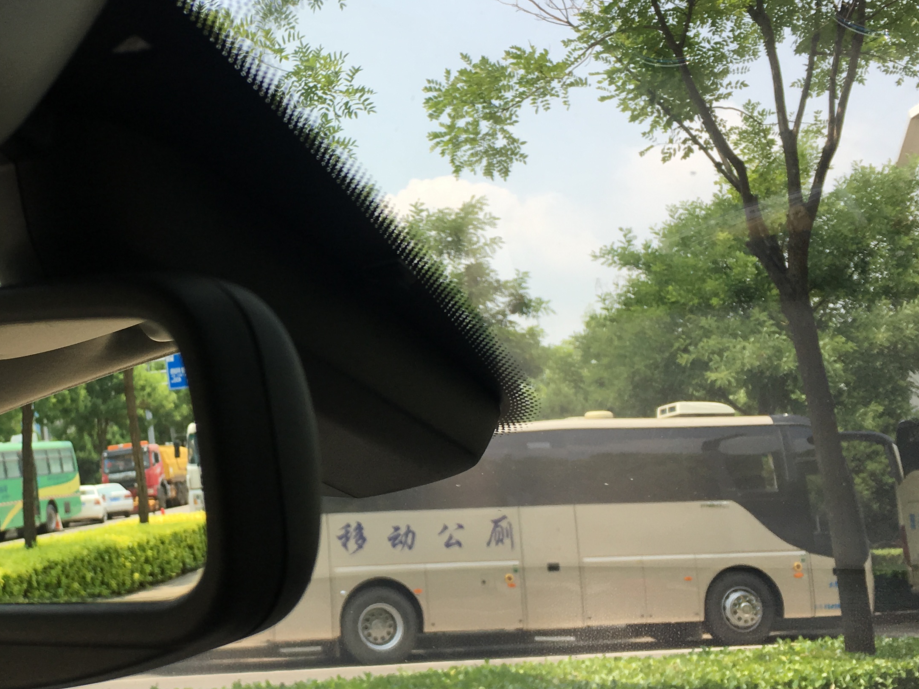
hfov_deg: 34.5
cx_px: 191
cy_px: 326
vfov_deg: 27.0
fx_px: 1434
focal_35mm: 54
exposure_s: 1/686
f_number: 2.2
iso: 25
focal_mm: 4.15
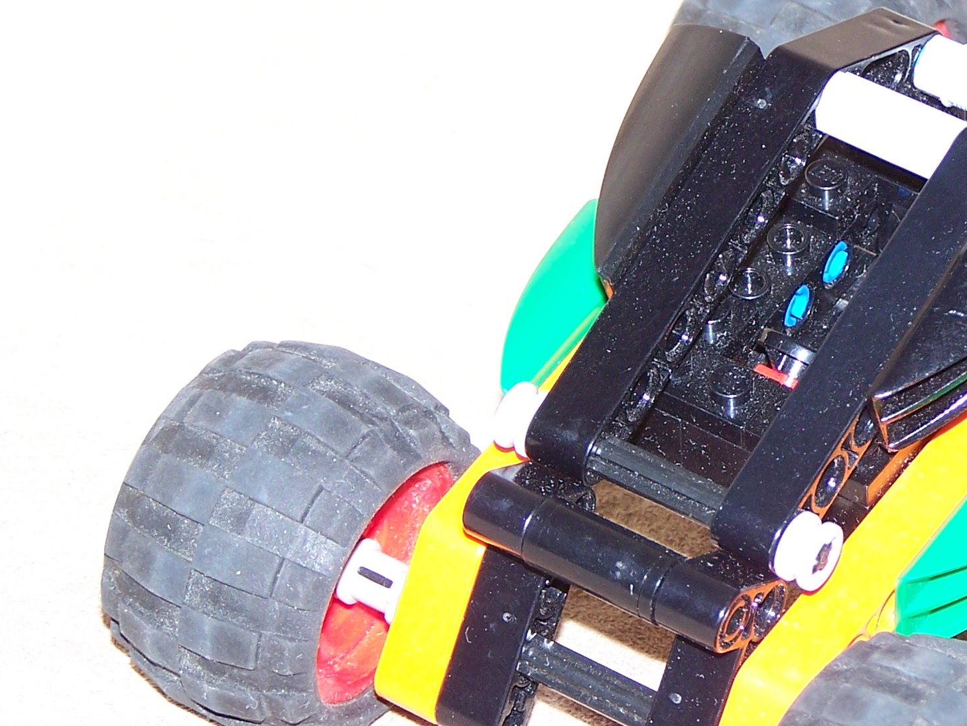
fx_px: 5702
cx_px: 841
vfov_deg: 7.3
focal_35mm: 204
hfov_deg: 9.7
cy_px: 408
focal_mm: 17.5
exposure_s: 1/100
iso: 80
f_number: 3.2
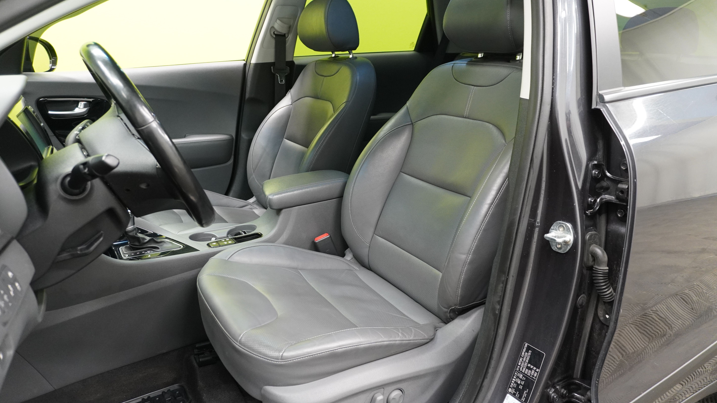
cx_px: 353
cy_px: 180
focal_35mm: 26
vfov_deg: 44.3
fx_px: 494
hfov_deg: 71.9
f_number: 3.5
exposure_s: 1/30
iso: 1250
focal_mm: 16
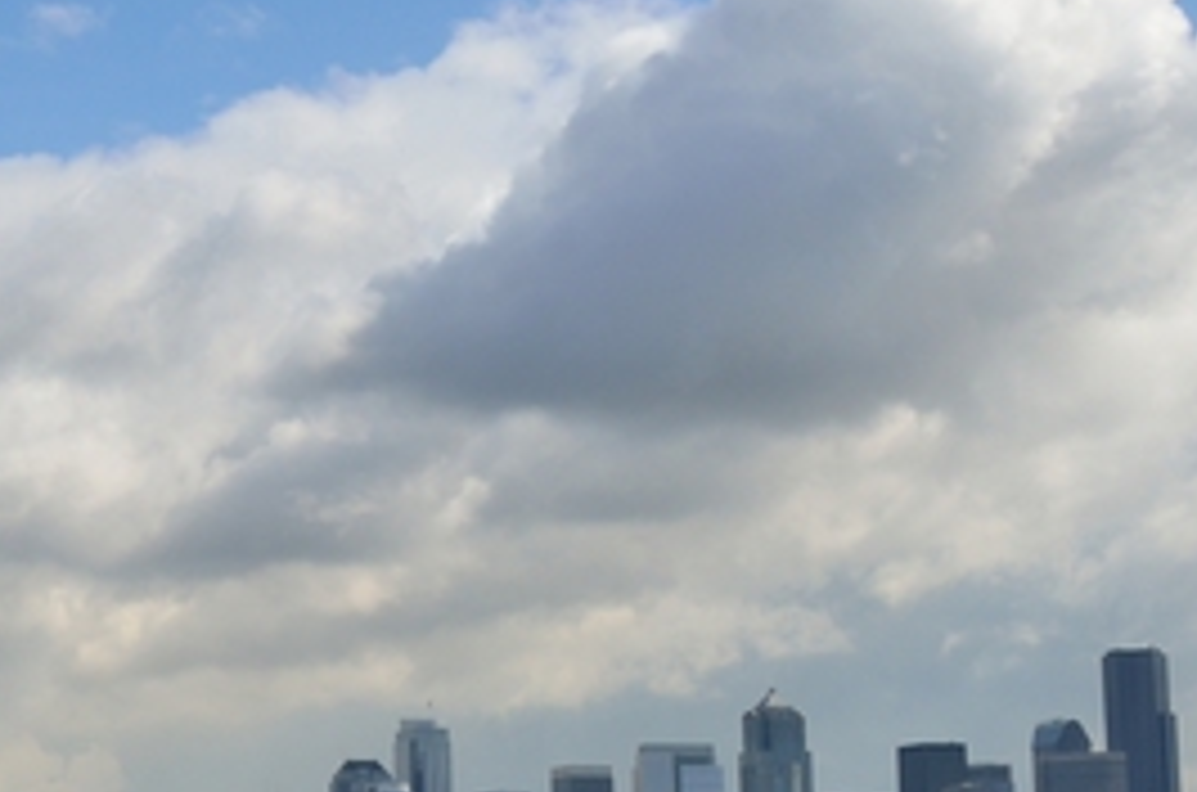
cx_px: -184
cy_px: 493
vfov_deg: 15.6
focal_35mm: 87
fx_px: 2886
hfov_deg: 21.9
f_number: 14
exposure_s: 1/125
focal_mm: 22
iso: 100
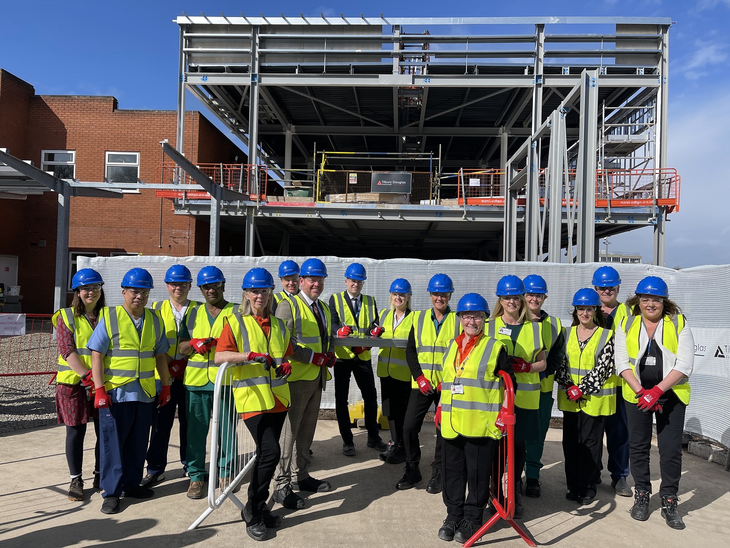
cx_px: 365
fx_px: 548
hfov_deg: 67.3
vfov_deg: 53.1
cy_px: 274
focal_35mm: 26
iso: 32
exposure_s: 1/4525
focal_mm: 5.1
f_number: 1.6
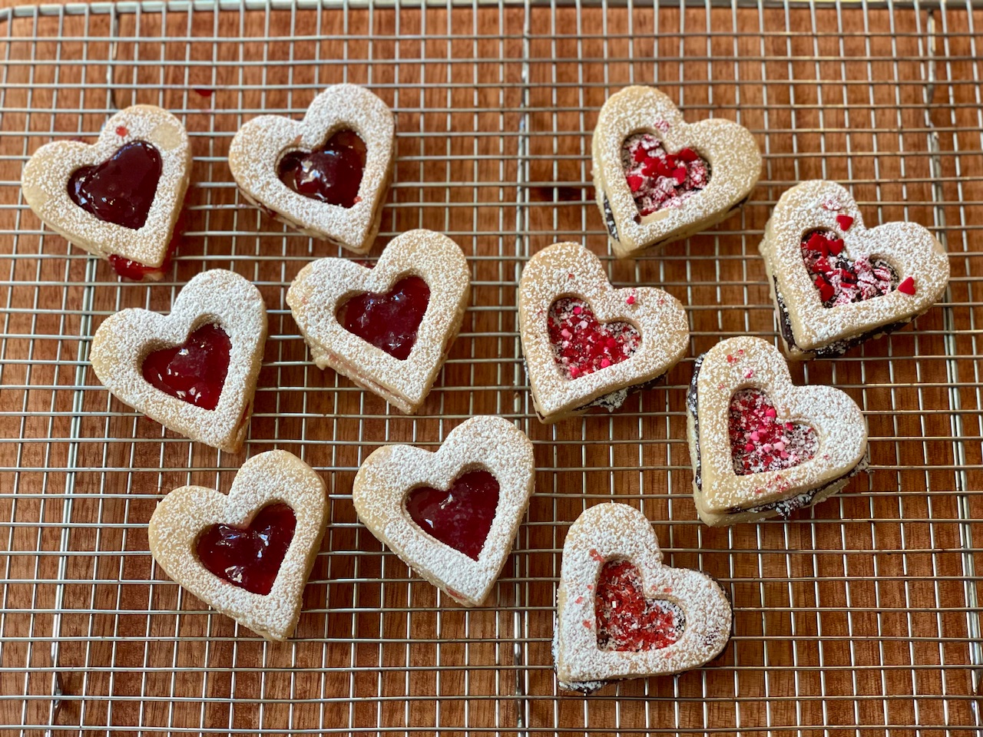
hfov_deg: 36.8
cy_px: 368
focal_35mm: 52
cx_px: 492
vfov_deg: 28.0
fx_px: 1477
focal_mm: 6
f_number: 2
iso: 160
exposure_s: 1/60
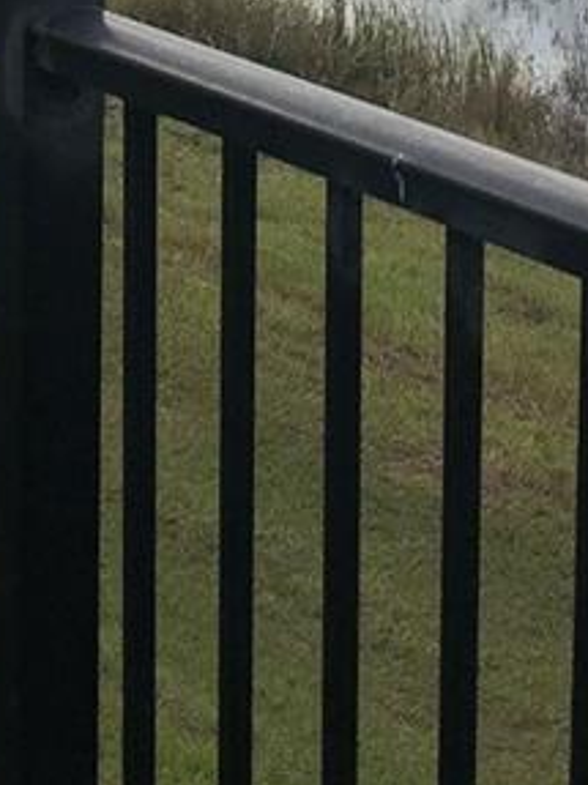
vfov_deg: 15.5
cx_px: 317
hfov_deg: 12.7
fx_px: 2652
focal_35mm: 117
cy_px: -388
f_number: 1.8
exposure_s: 1/4808
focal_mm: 3.99
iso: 25
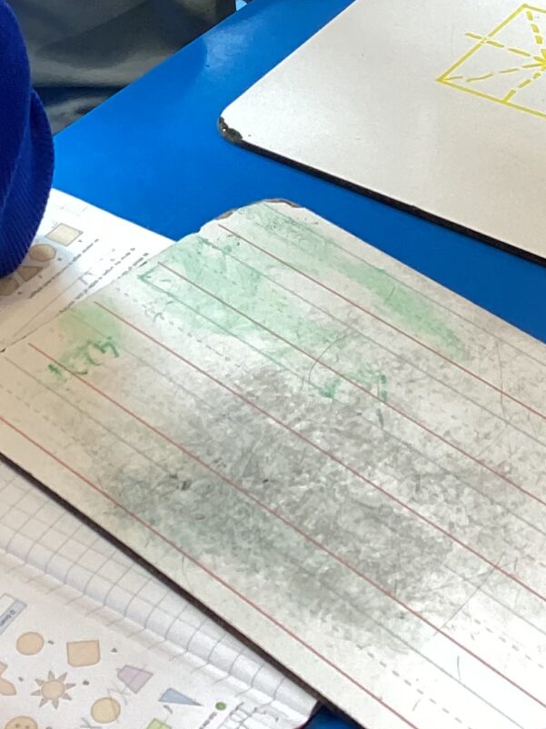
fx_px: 2083
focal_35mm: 99
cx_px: 87
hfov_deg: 14.8
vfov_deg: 19.5
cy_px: 66
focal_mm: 3.3
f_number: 2.4
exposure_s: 1/60
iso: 100
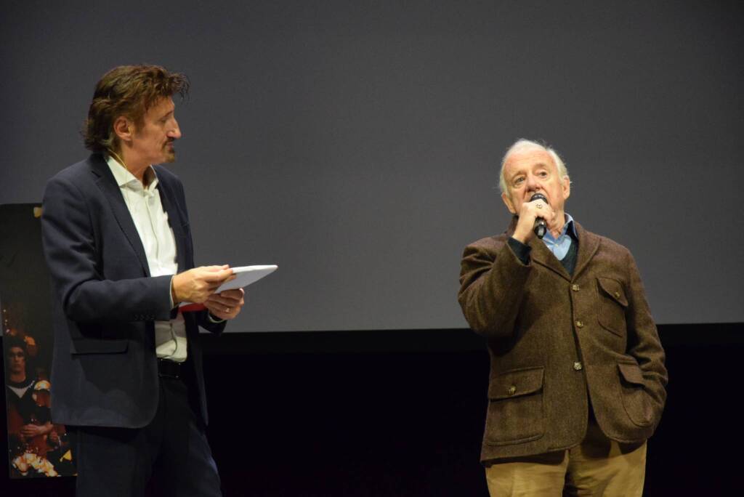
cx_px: 372
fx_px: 3257
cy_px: 248
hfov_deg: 13.0
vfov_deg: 8.7
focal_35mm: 158
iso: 4000
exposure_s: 1/125
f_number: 5.6
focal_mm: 105
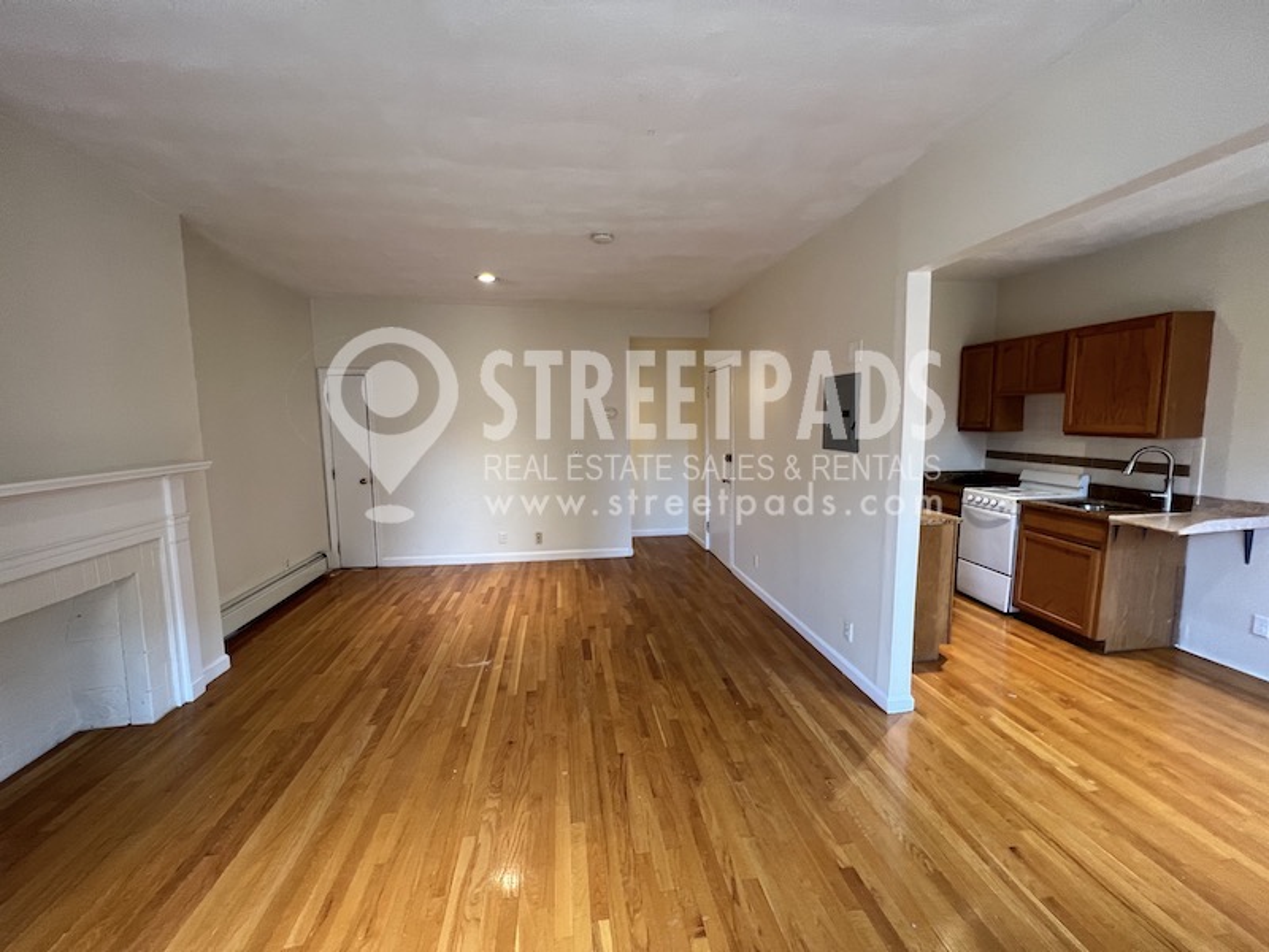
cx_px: 634
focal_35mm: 13
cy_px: 476
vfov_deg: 89.9
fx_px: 477
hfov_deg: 106.2
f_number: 1.8
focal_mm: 1.57
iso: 250
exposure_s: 1/120
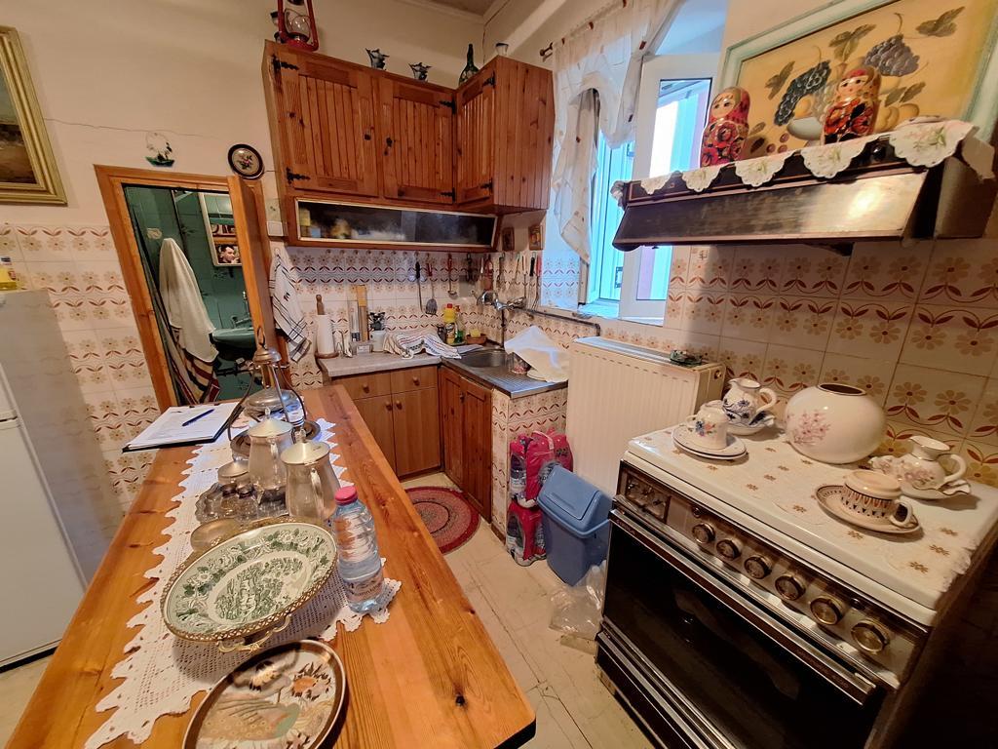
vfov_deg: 89.9
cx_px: 499
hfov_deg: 106.2
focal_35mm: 13
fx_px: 375
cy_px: 374
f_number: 2.2
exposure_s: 1/50
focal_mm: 1.74
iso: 250
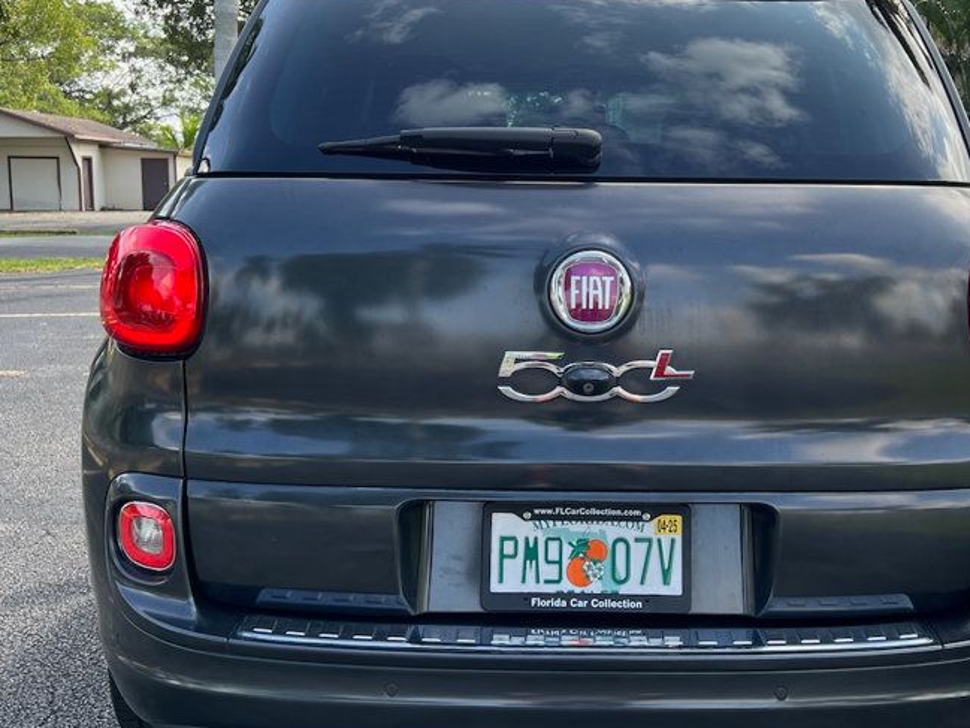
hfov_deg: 45.5
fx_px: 1149
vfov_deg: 35.1
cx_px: 592
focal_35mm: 41
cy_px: 320
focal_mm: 5.7
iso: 50
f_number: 1.5
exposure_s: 1/621
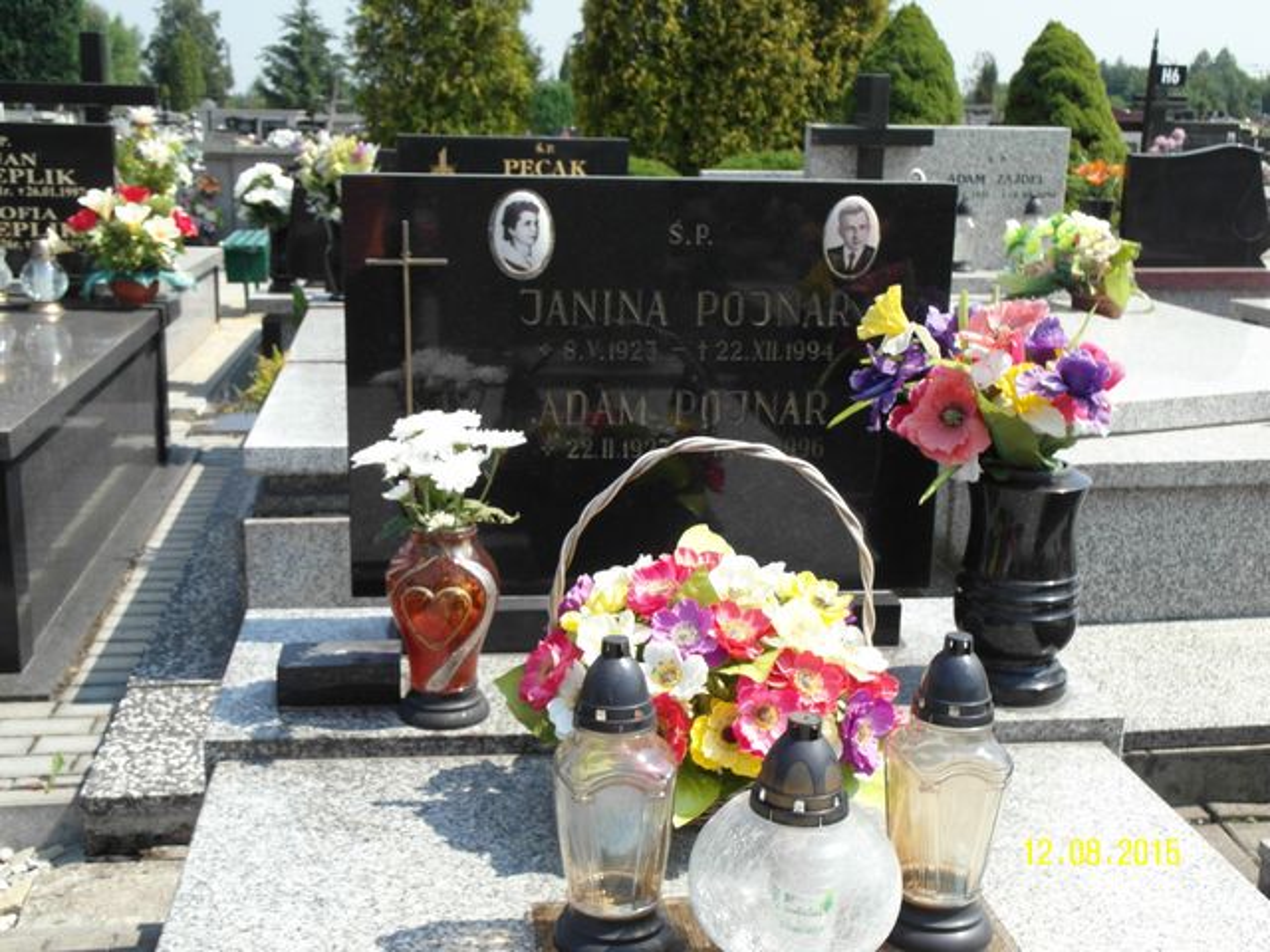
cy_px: 476
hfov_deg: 44.8
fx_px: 1541
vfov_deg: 34.3
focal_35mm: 42
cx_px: 635
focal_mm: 9.1
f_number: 4.4
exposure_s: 1/350
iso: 80
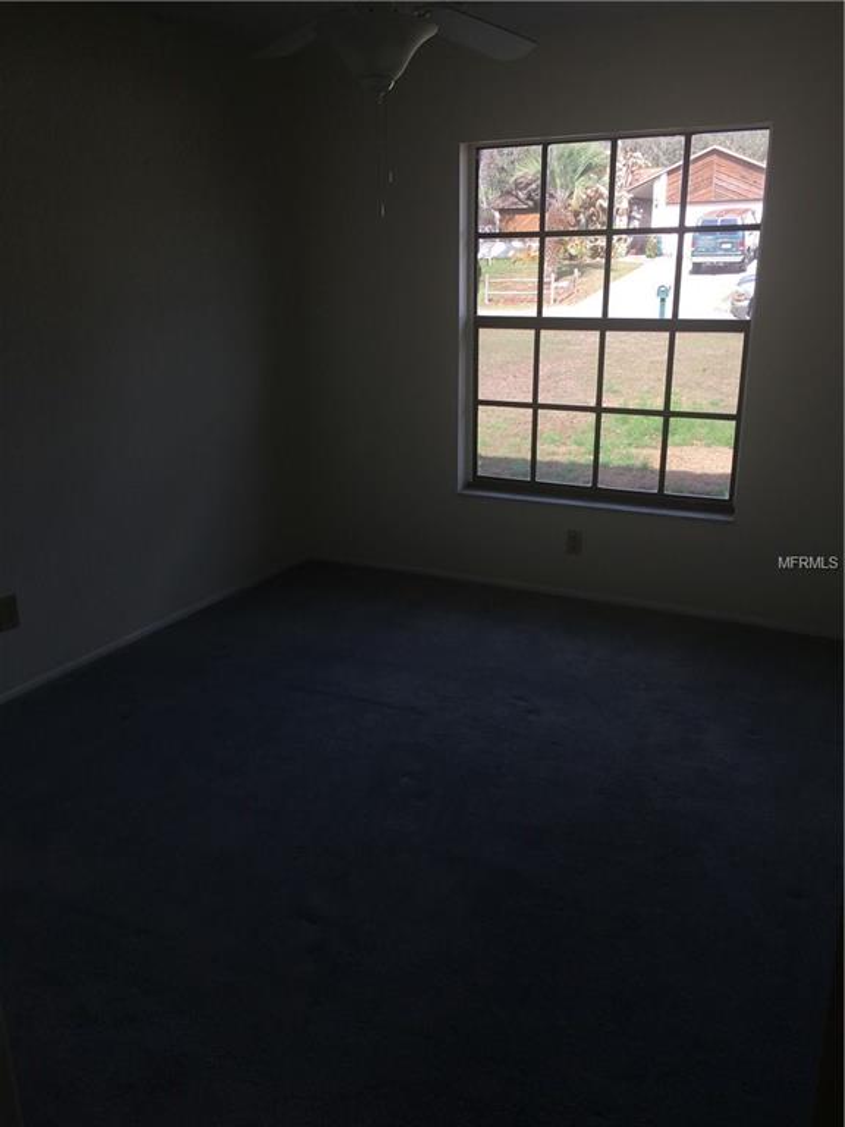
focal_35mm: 29
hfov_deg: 48.2
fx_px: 944
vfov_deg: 61.7
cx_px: 422
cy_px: 564
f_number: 2.2
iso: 25
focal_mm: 4.15
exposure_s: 1/260
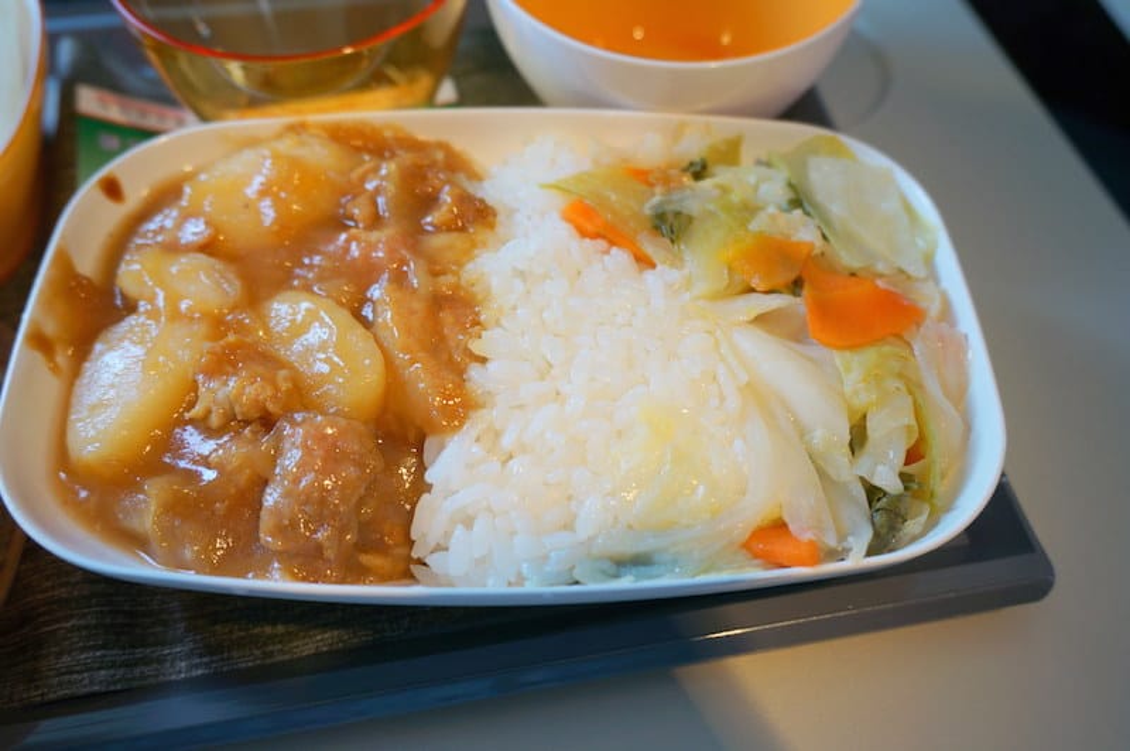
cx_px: 565
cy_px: 376
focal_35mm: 34
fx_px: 1082
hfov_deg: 55.1
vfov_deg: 38.3
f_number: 4
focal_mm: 23
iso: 125
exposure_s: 1/60
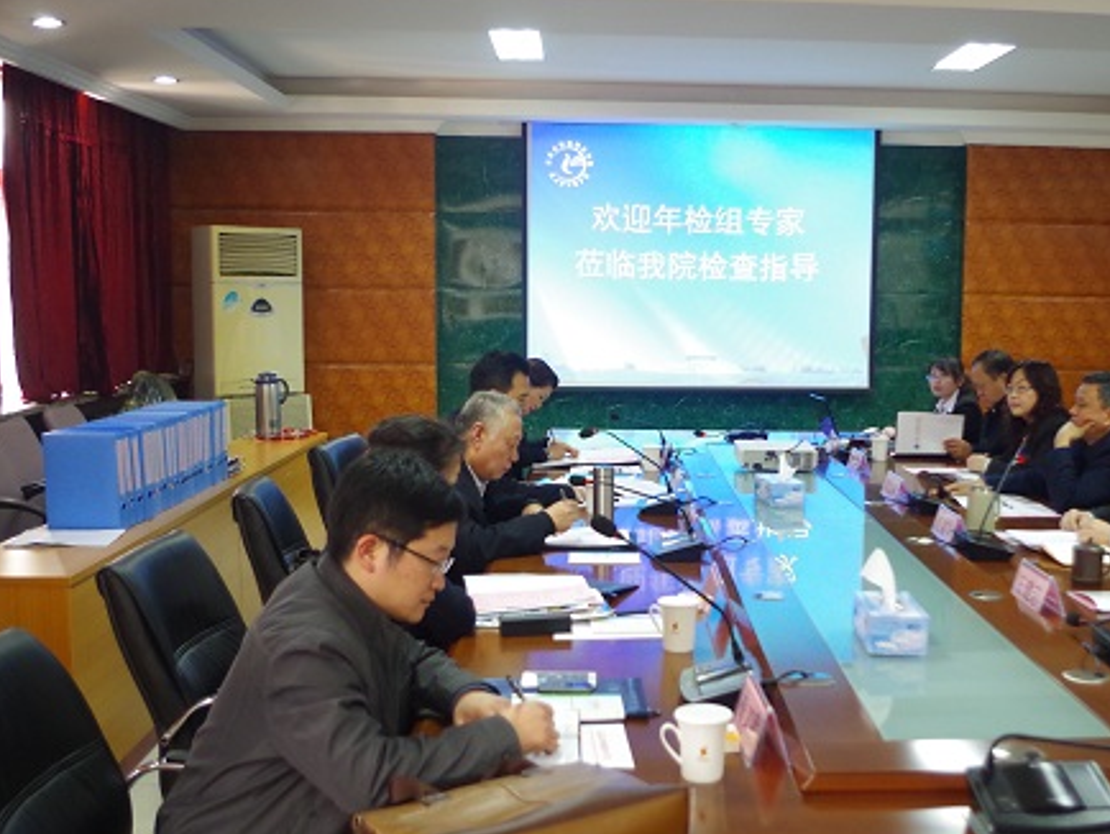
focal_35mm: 38
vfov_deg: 37.7
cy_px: 454
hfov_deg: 48.6
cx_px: 678
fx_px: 1219
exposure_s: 1/40
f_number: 4
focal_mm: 21.25
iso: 1600
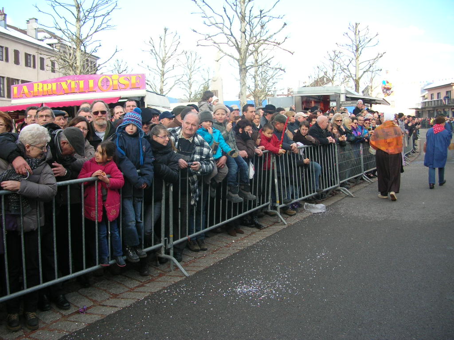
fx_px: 459
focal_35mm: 35
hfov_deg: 52.6
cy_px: 170
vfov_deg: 40.7
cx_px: 227
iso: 50
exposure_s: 1/210
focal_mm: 5.8
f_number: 2.8
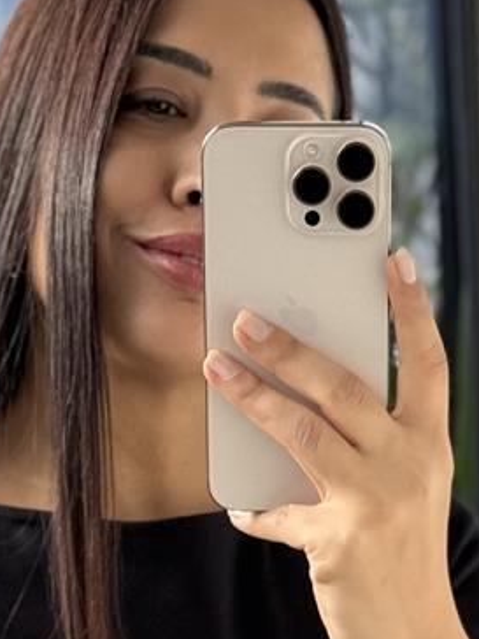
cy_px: 928
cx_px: 268
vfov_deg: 10.9
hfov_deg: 8.4
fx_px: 3247
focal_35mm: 176
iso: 100
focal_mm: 6.76
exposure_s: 1/509
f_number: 1.78
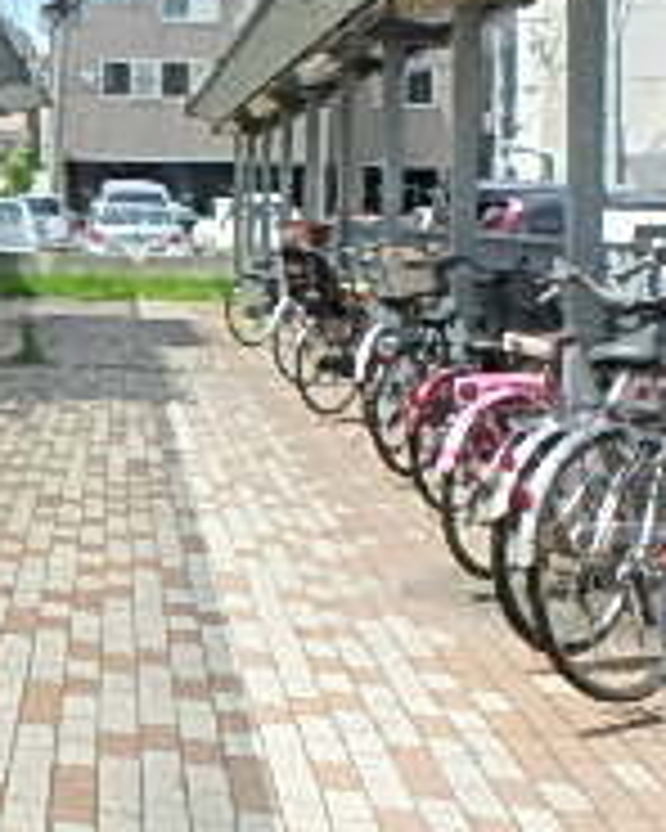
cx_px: -342
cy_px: 148
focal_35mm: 71
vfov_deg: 26.2
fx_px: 1749
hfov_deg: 18.9
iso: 125
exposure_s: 1/400
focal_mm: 3.7
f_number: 6
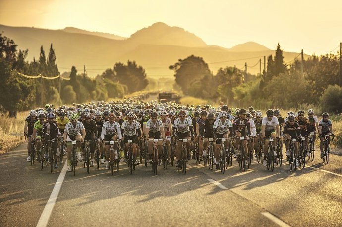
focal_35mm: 185
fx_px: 1756
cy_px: 114
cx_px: 171
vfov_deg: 7.4
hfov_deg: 11.1
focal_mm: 185
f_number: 4
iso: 200
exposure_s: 1/500
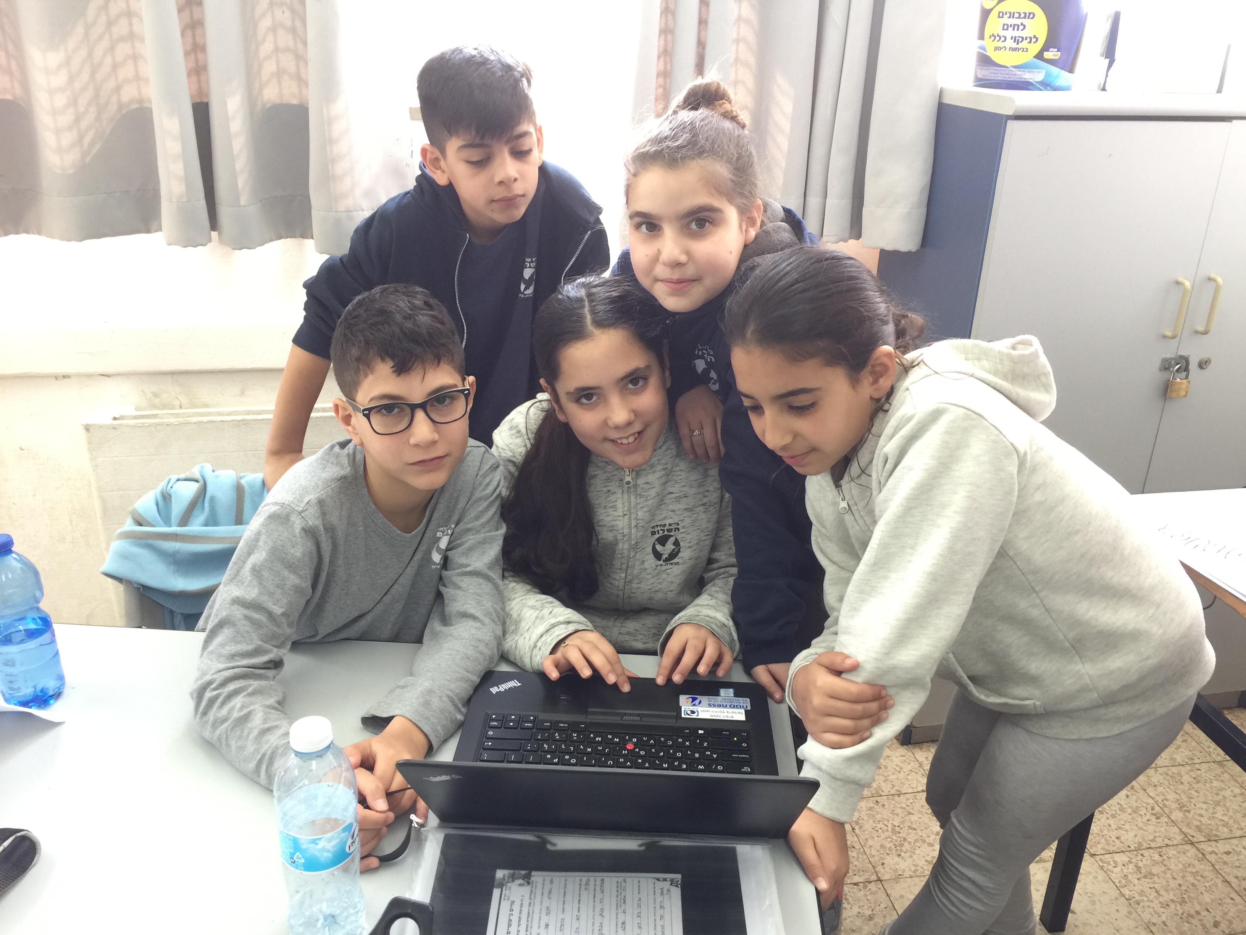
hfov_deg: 61.7
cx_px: 623
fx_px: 1044
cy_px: 468
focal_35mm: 29
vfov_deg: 48.2
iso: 40
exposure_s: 1/17
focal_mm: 4.15
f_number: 2.2
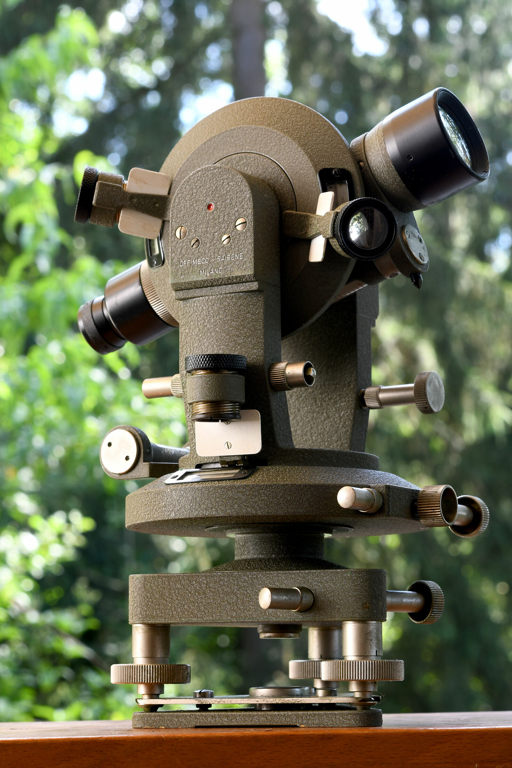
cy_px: 384
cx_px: 256
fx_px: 1920
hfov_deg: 15.2
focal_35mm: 90
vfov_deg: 22.6
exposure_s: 1/15
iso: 250
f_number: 13
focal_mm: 60
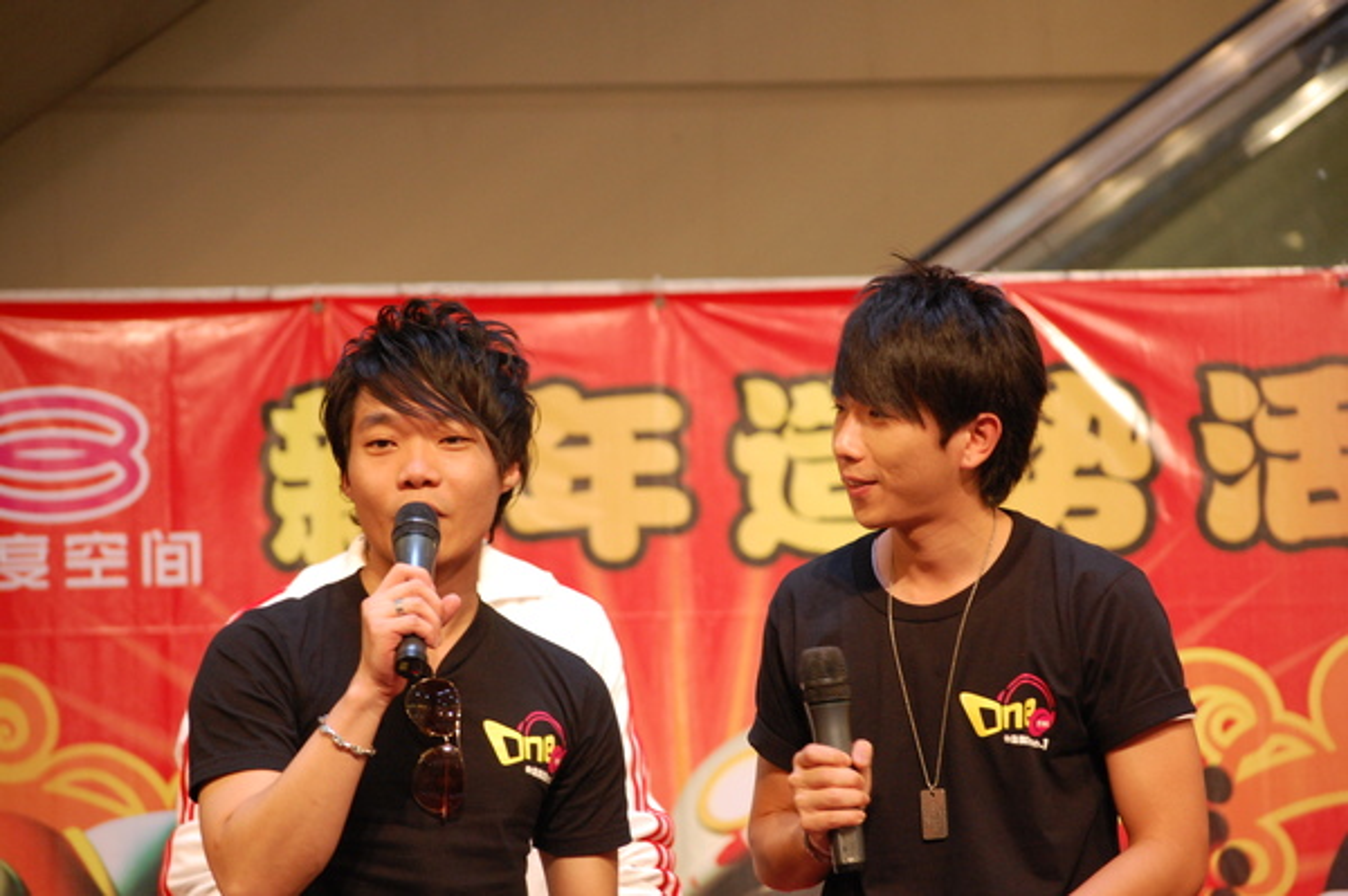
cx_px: 674
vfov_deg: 9.1
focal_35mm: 150
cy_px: 448
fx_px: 5612
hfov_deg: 13.7
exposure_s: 1/60
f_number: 4.5
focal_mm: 100
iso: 800
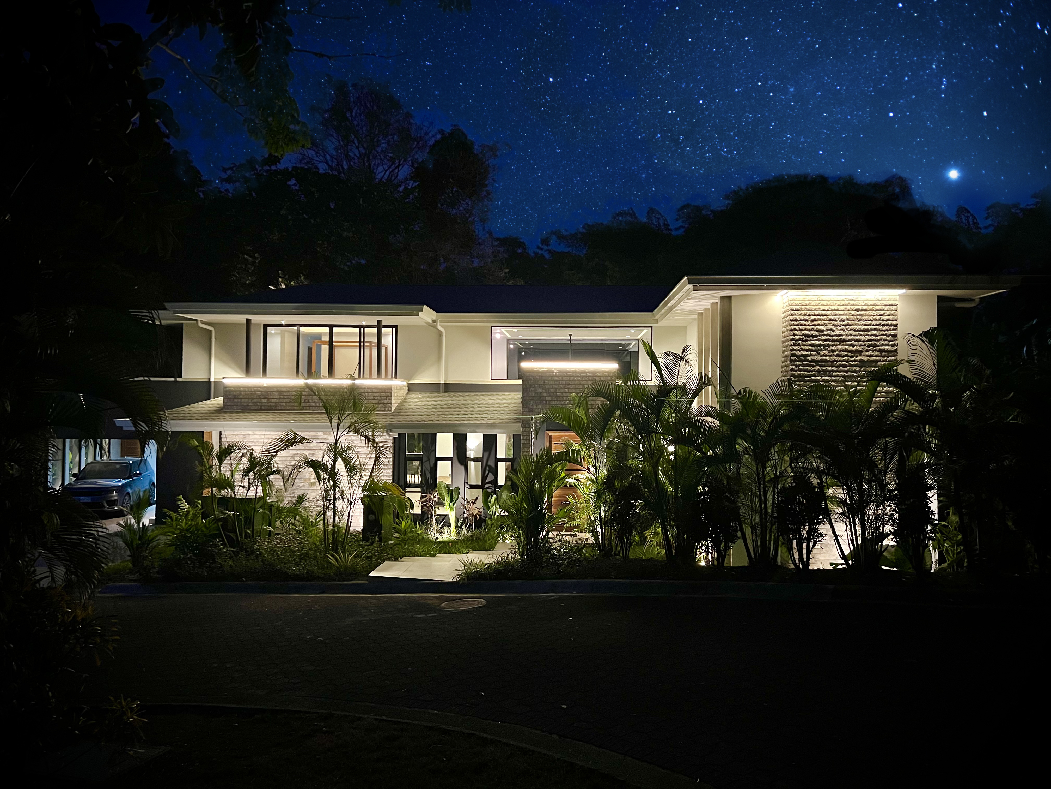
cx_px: 526
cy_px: 394
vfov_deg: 53.1
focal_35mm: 26
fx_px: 789
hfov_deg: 67.3
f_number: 1.5
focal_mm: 5.7
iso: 800
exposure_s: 1/30
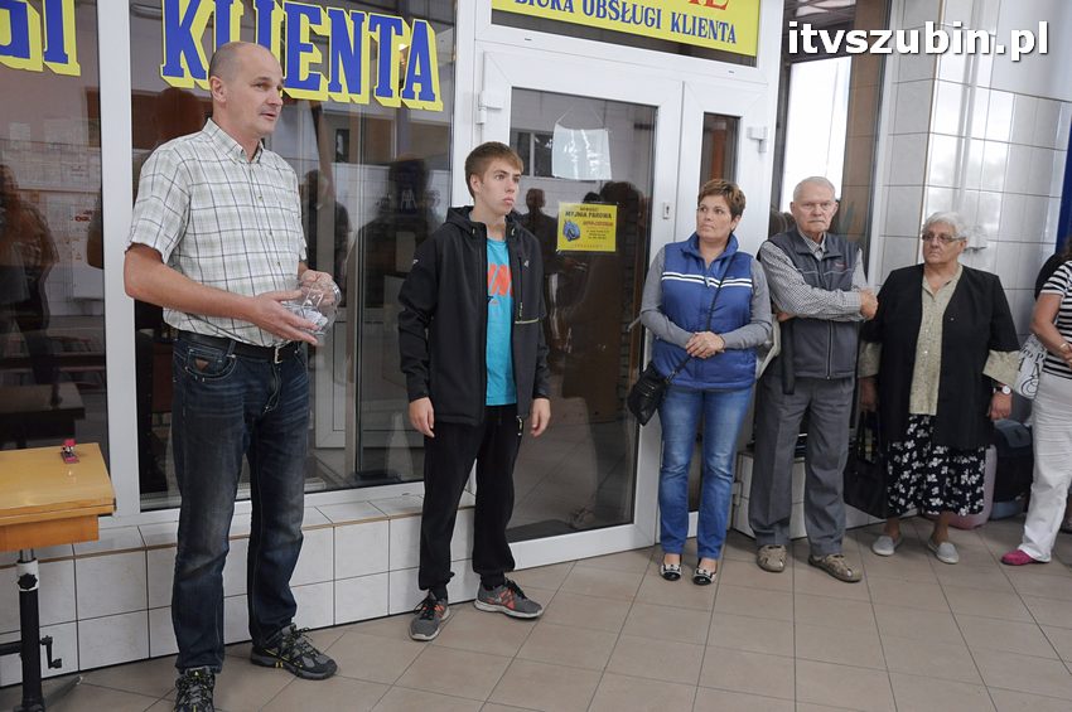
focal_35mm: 32
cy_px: 356
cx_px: 536
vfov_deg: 41.6
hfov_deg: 59.5
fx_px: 937
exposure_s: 1/80
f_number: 5.6
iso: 800
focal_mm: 21
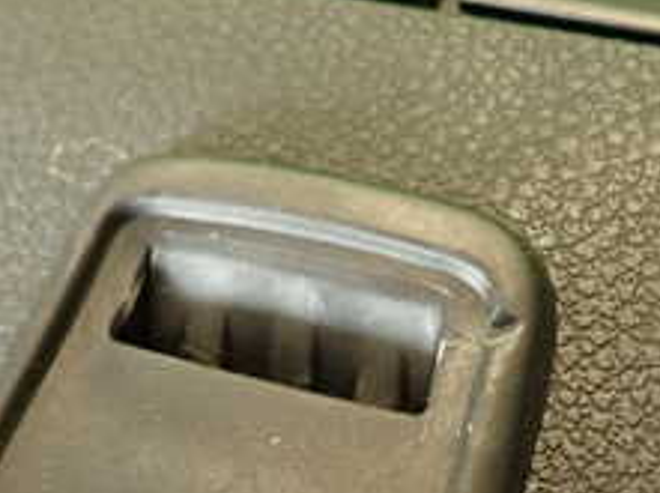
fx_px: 1294
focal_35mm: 68
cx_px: 412
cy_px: 376
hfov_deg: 28.5
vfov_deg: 21.4
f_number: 2
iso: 400
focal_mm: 4.5
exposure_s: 1/30
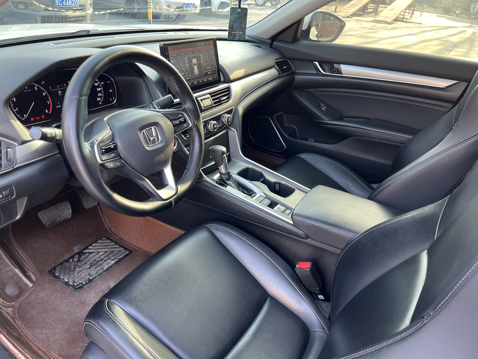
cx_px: 239
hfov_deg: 67.3
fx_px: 359
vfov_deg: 53.1
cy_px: 180
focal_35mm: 26
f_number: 1.5
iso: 125
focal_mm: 5.7
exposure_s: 1/106
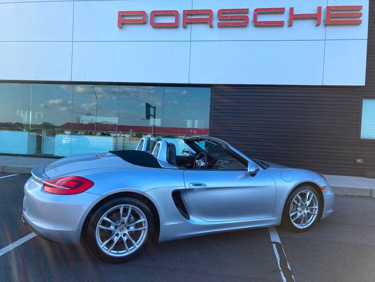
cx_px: 188
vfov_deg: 49.7
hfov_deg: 63.4
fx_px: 303
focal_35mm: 28
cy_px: 141
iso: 20
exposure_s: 1/495
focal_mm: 3.99
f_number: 1.8
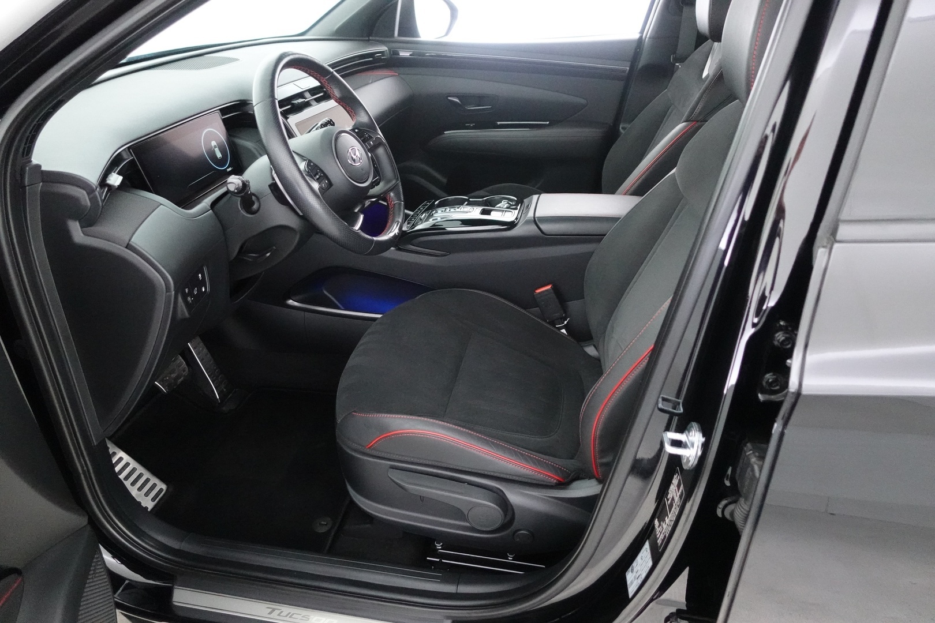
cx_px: 468
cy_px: 312
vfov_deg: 53.1
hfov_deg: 73.7
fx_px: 623
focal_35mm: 24
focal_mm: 9.4
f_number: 1.8
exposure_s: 1/80
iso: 5000
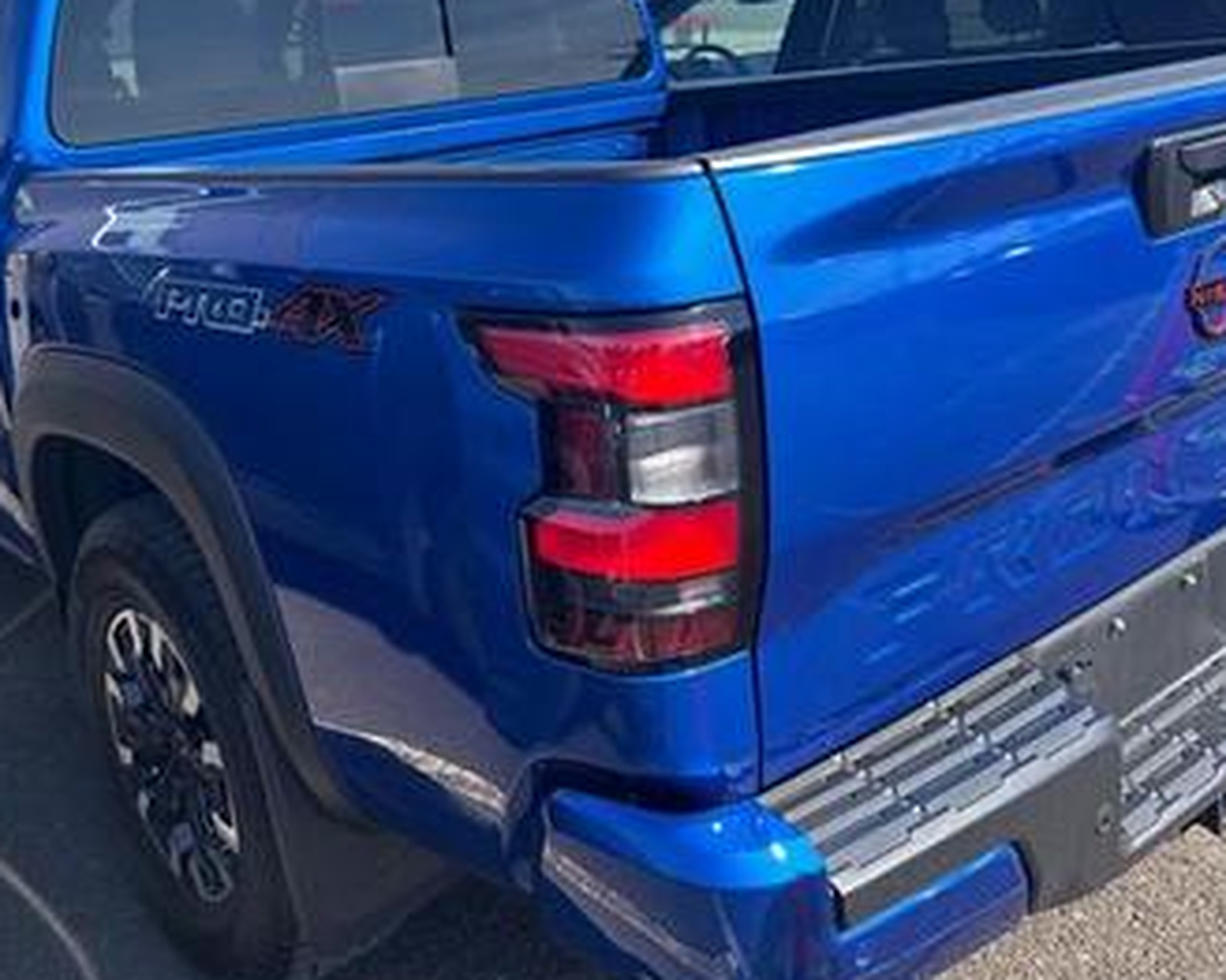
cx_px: 482
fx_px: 1305
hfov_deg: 49.9
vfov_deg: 40.8
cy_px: 363
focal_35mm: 36
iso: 100
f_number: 1.78
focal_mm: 6.76
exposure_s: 1/1585
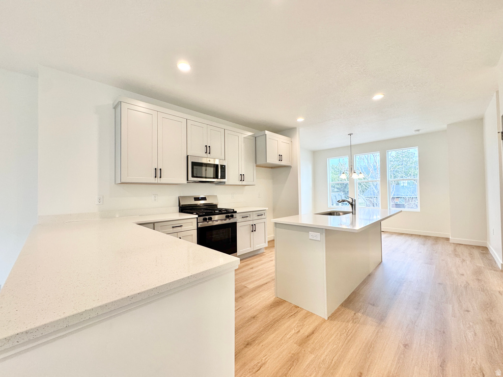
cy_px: 188
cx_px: 252
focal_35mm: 14
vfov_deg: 85.7
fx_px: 203
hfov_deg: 102.1
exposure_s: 1/120
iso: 160
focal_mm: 2.22
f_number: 2.2
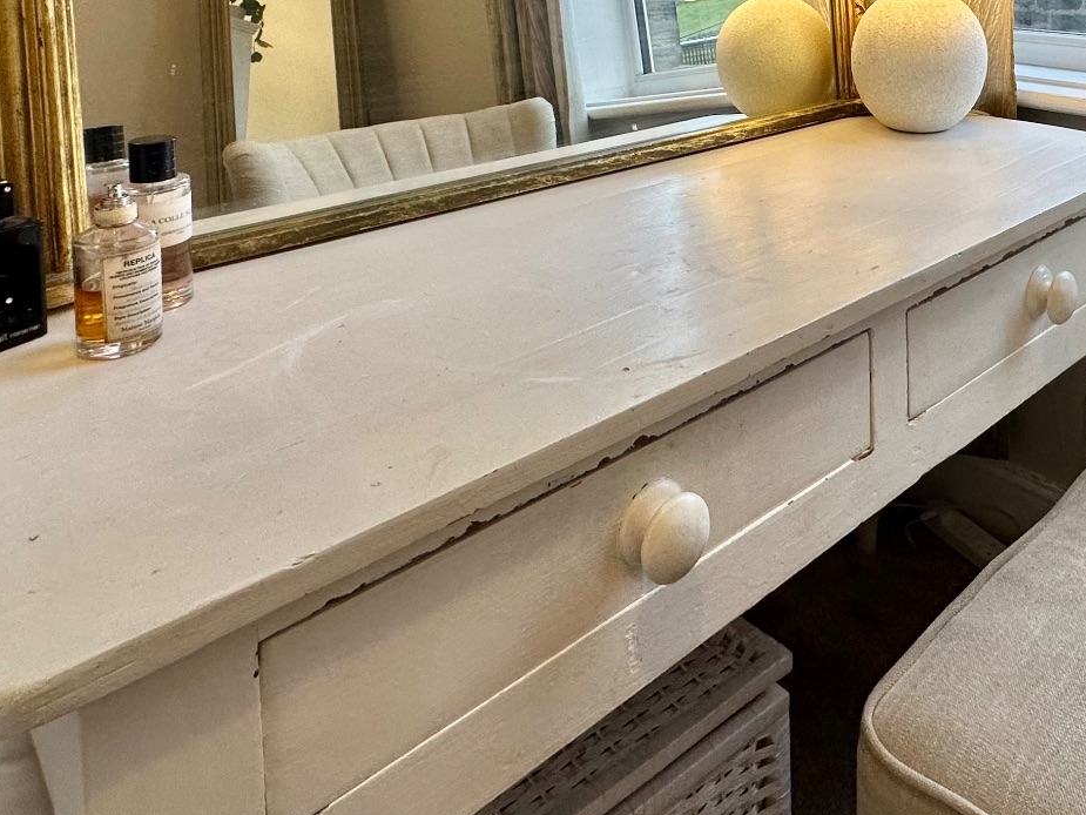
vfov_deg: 39.5
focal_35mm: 31
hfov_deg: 55.8
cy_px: -19
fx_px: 973
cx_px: 803
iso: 125
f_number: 2.2
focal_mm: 2.22
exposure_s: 1/100
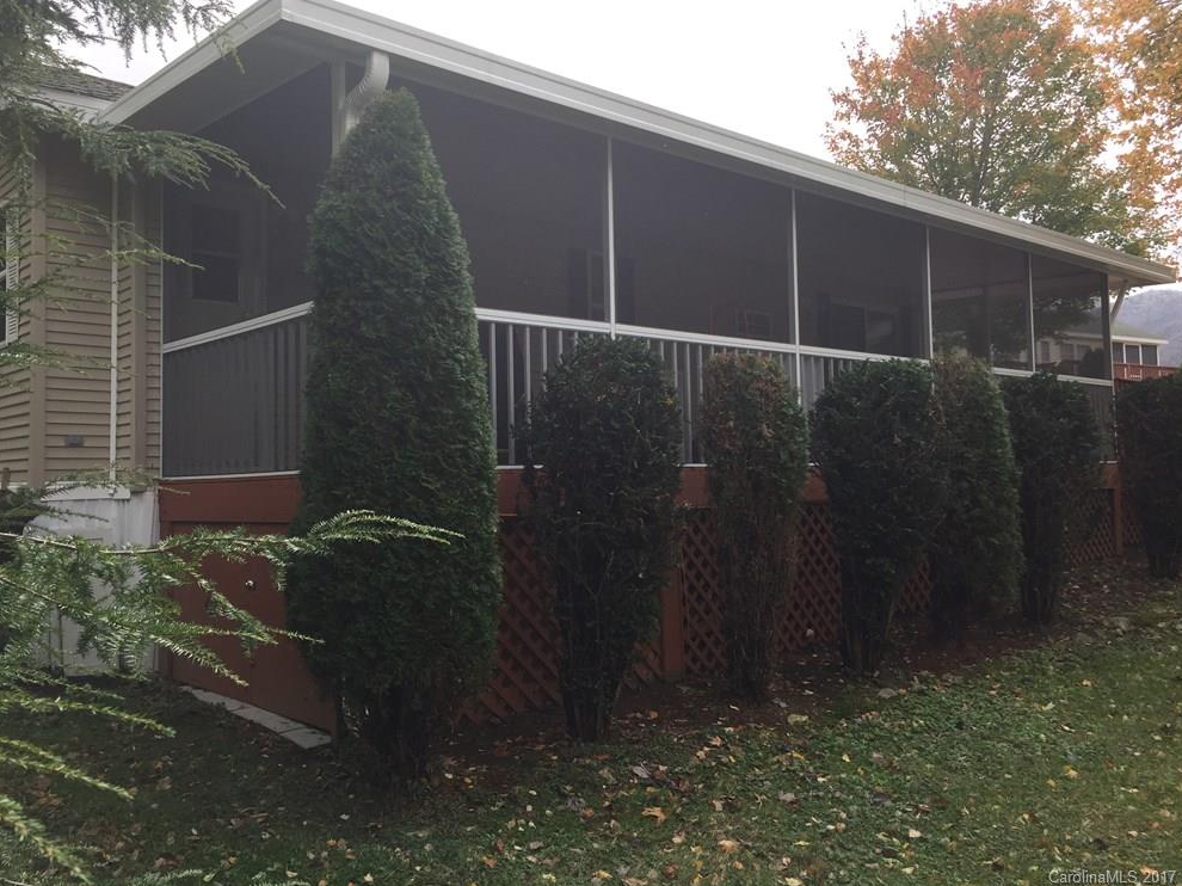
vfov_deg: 46.8
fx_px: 1024
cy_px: 430
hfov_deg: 60.0
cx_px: 574
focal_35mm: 30
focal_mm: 4.15
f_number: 2.2
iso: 32
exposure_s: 1/608
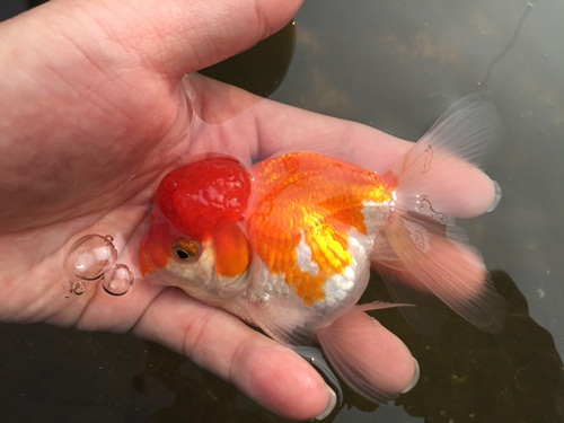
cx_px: 282
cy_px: 212
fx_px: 472
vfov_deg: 48.2
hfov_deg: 61.7
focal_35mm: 29
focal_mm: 4.15
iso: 32
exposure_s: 1/732
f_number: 2.2
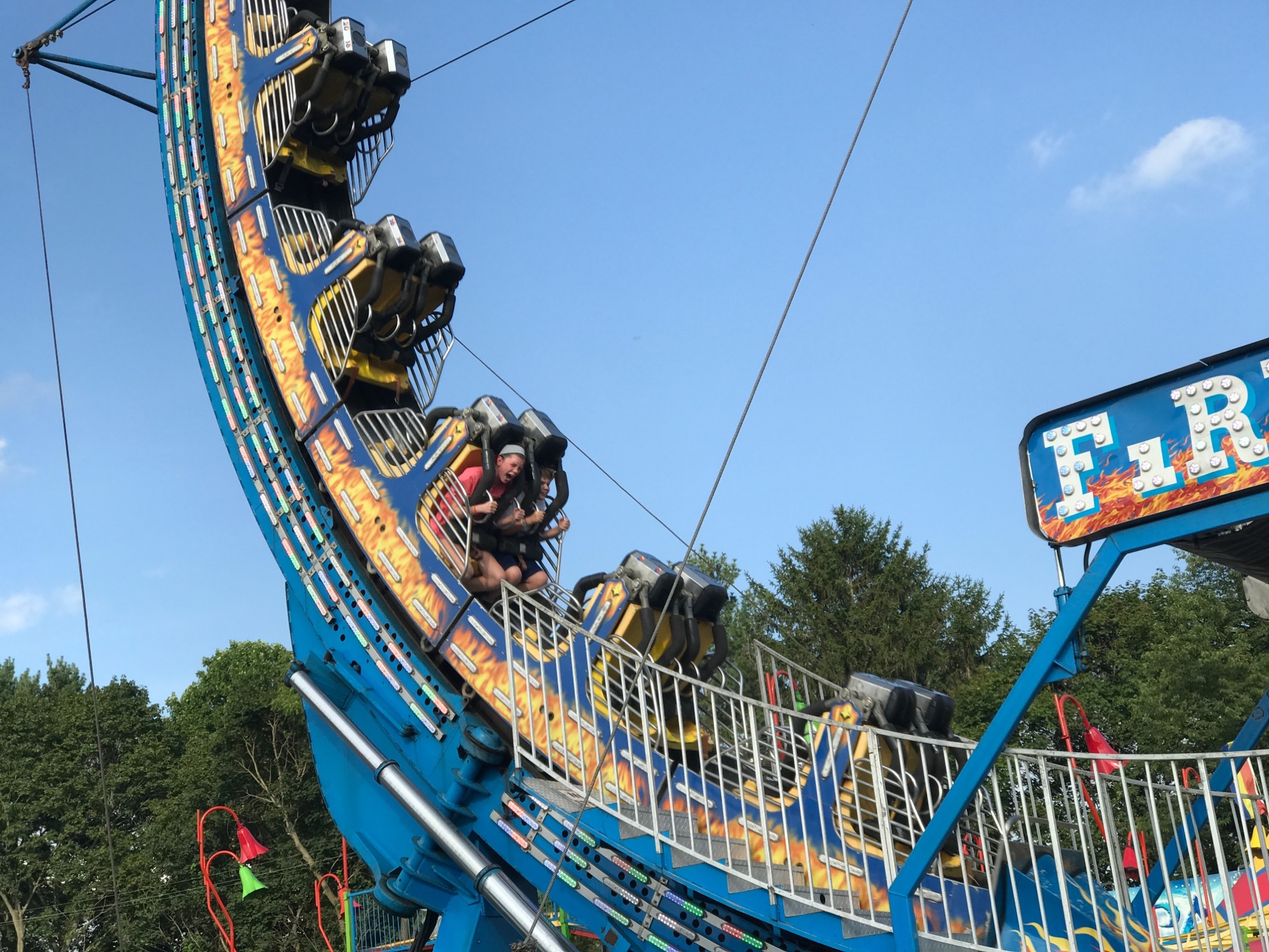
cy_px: 476
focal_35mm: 57
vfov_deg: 25.7
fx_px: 2090
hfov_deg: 33.8
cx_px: 634
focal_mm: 6.6
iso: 20
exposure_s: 1/630
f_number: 2.8
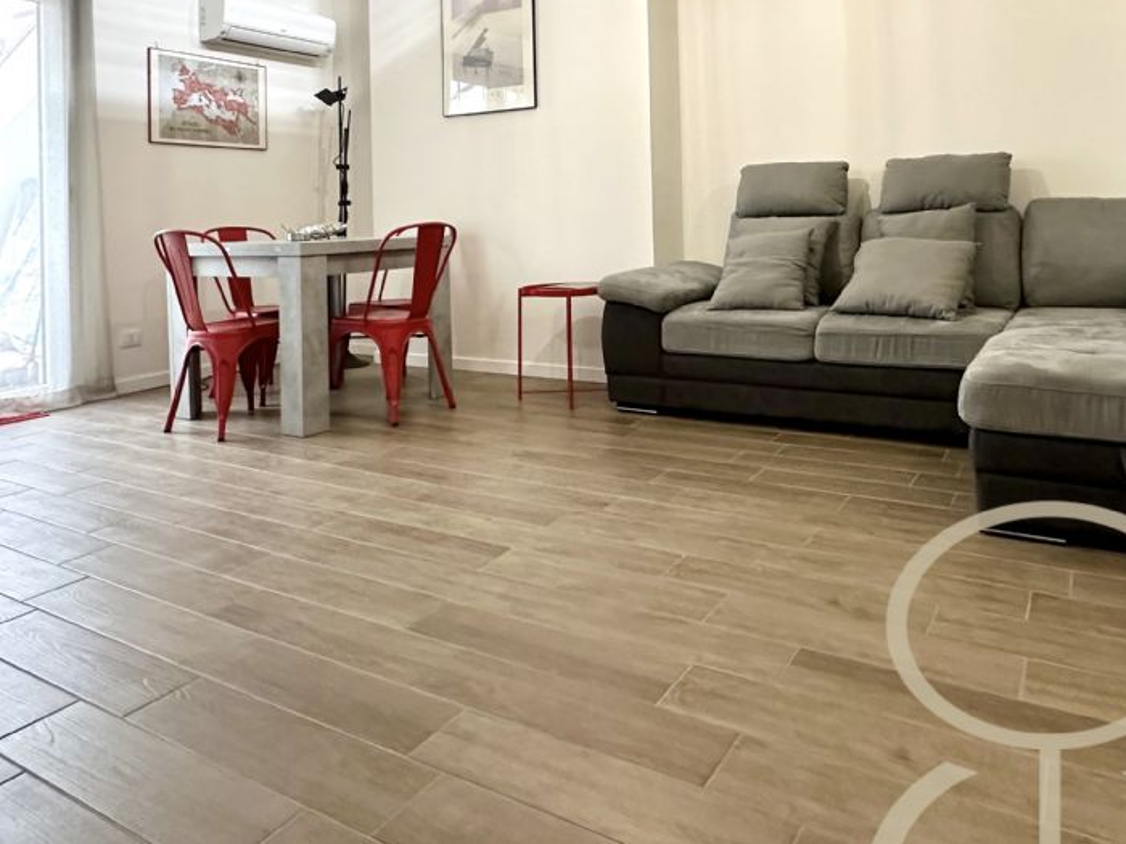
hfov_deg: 67.0
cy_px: 202
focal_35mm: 26
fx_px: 846
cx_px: 634
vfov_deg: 50.7
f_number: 2.2
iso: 320
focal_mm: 2.22
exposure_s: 1/100
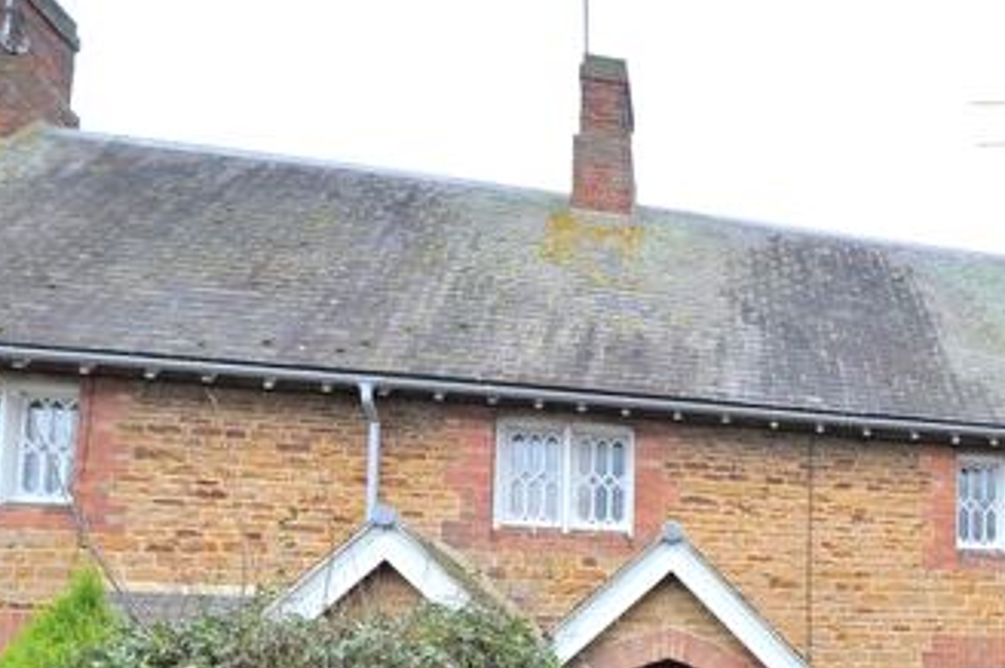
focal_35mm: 32
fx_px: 892
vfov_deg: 37.3
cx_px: 931
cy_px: 645
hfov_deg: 50.9
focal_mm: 10
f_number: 5
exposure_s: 1/125
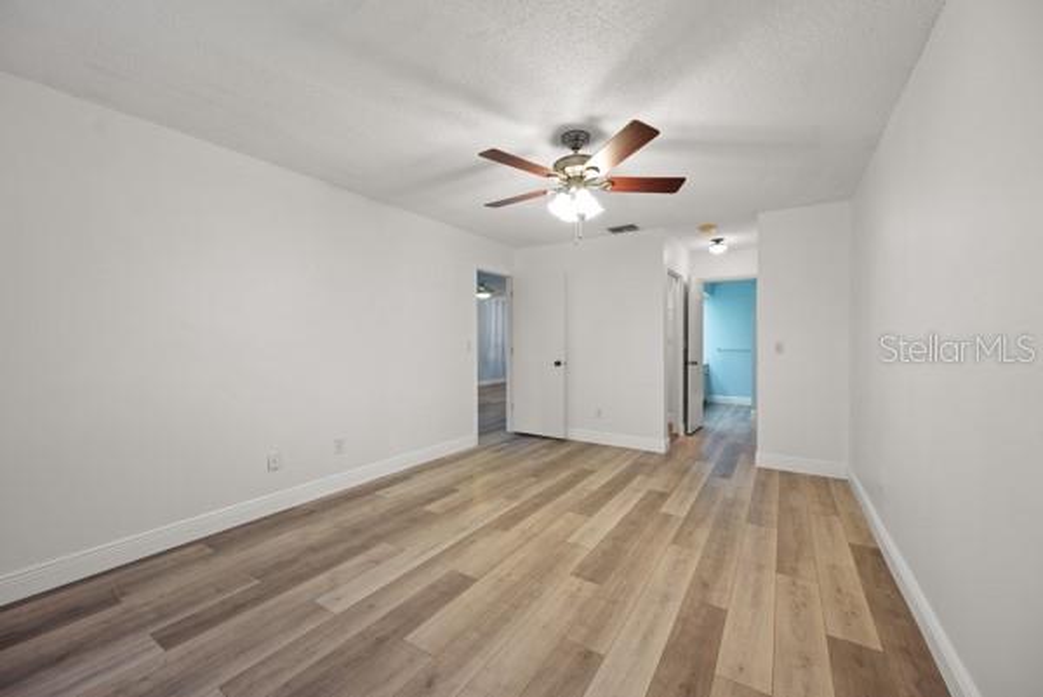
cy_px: 348
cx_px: 522
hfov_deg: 104.2
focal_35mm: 14
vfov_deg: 81.3
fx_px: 406
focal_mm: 14
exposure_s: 1/1.67
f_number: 6.3
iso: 250
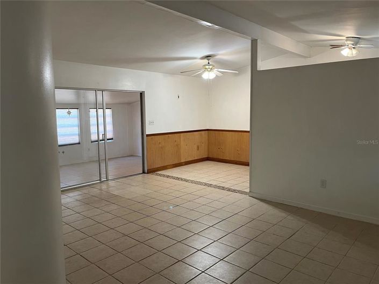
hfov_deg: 67.3
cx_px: 190
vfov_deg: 53.0
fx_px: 285
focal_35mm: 26
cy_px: 142
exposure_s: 1/60
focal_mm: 5.1
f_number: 1.6
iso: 160
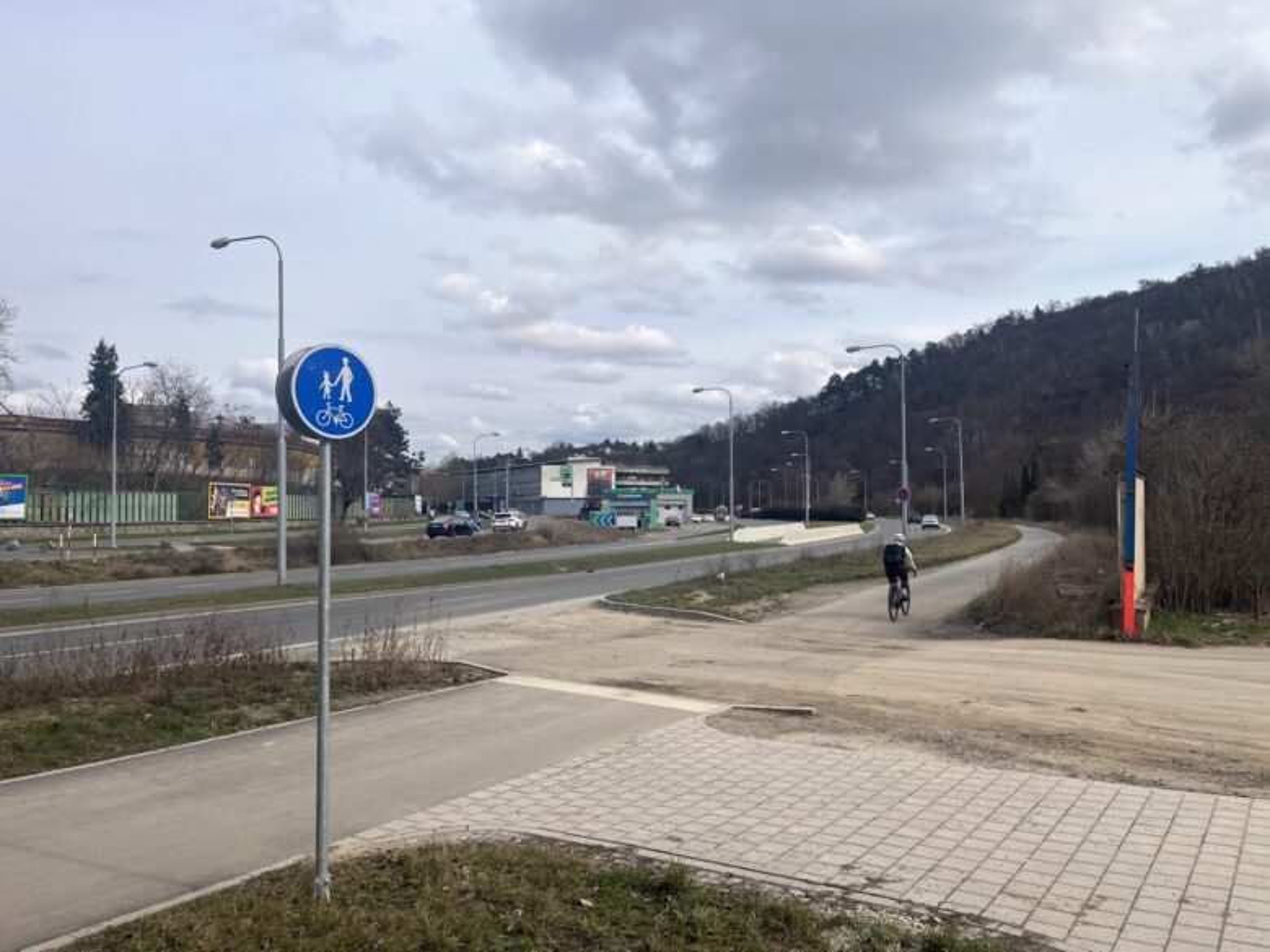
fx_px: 954
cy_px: 476
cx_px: 635
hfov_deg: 67.3
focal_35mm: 26
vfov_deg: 53.1
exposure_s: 1/4149
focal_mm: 5.1
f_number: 1.6
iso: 50
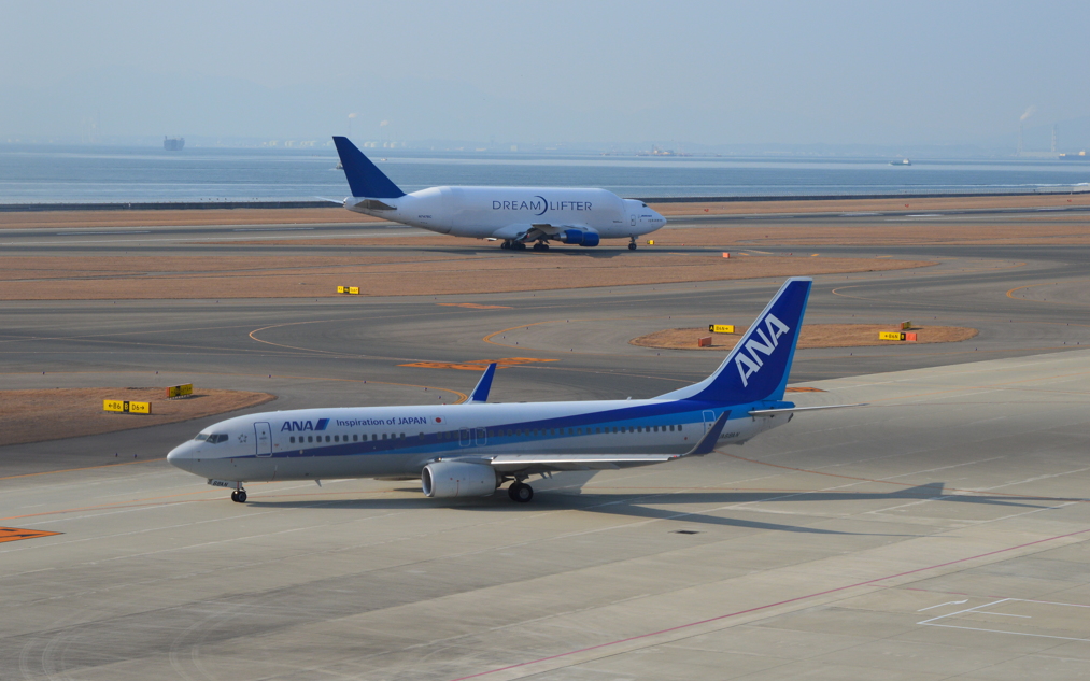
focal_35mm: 108
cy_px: 355
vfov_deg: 12.1
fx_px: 3208
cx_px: 547
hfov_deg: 19.3
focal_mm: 70
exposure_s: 1/500
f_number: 11
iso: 400
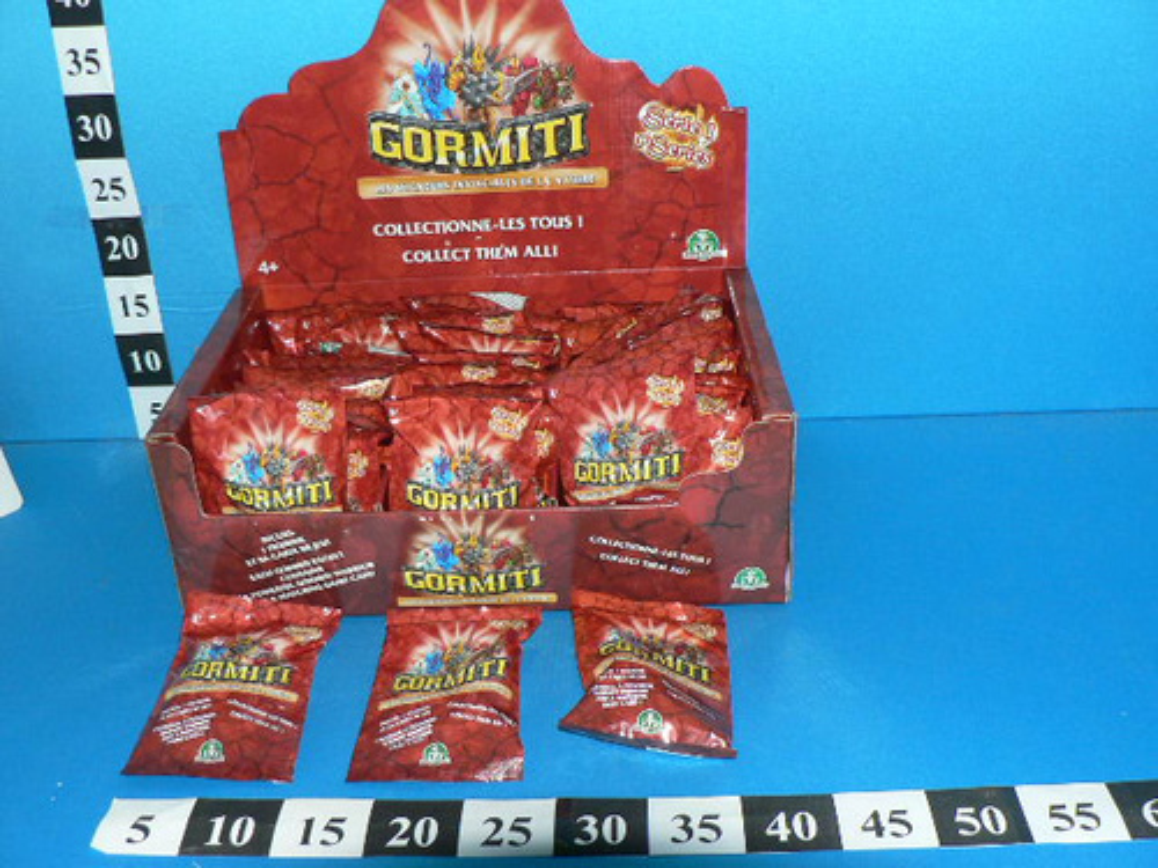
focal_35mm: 36
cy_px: 434
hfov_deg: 51.4
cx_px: 579
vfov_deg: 39.7
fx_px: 1204
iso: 100
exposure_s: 1/60
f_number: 2.8
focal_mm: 6
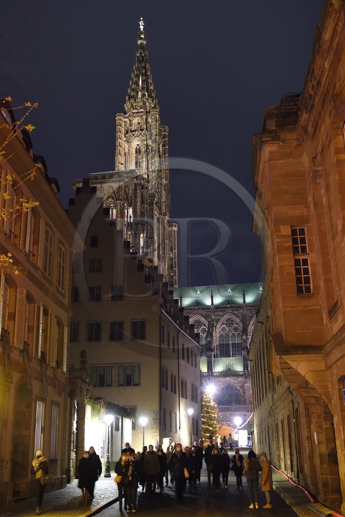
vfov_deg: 46.4
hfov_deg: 31.9
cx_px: 172
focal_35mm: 42
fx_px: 604
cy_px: 258
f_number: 4.5
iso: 1600
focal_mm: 42
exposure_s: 1/5
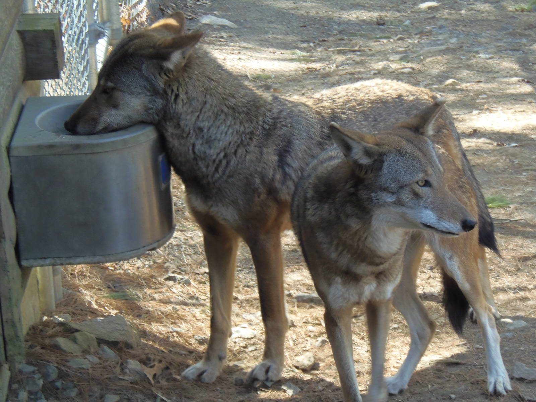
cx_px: 268
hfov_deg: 14.5
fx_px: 2106
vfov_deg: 10.9
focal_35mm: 136
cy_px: 201
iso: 200
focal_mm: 25.2
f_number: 4.7
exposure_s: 1/50
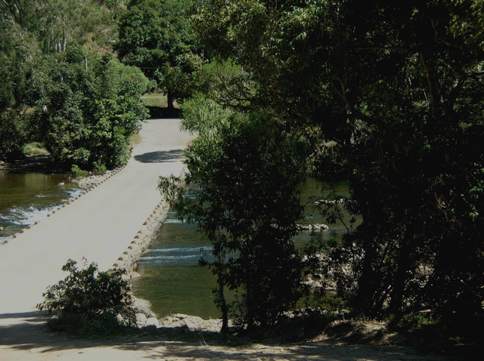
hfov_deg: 20.5
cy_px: 180
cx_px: 242
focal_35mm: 96
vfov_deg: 15.4
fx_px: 1340
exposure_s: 1/227
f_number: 3.5
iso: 50
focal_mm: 15.9
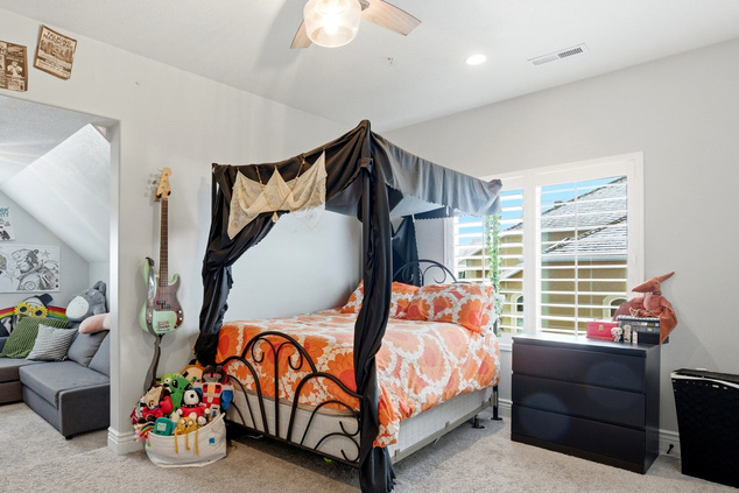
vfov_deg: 59.4
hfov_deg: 80.1
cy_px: 275
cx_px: 289
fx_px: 431
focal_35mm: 21
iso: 1600
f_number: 6.3
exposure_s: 1/640
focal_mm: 13
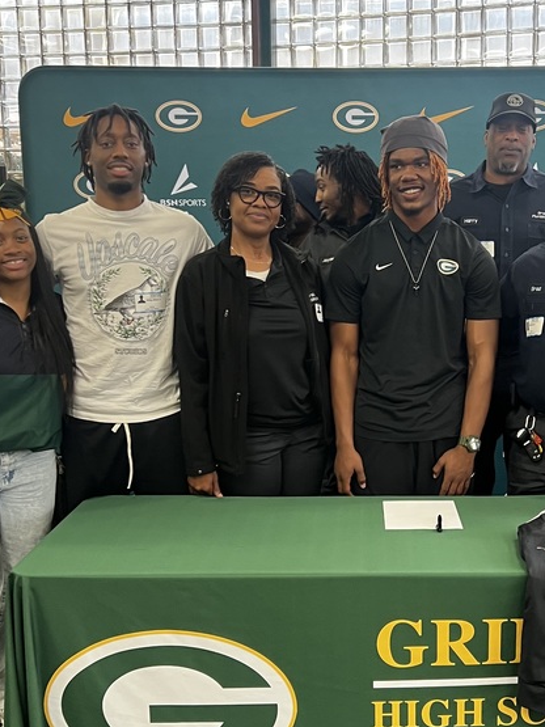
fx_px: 1008
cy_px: 393
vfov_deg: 39.6
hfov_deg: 29.9
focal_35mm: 48
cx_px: 390
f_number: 1.5
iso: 125
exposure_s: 1/60
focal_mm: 5.7
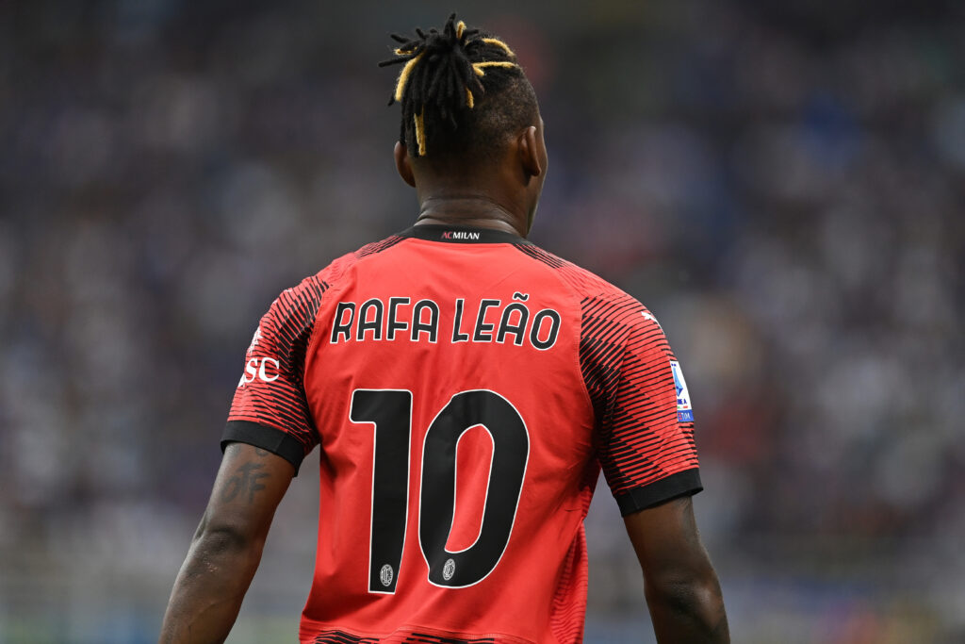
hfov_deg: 5.2
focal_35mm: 400
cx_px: 482
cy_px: 322
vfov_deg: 3.4
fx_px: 10723
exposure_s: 1/1600
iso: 2500
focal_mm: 400
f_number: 3.5
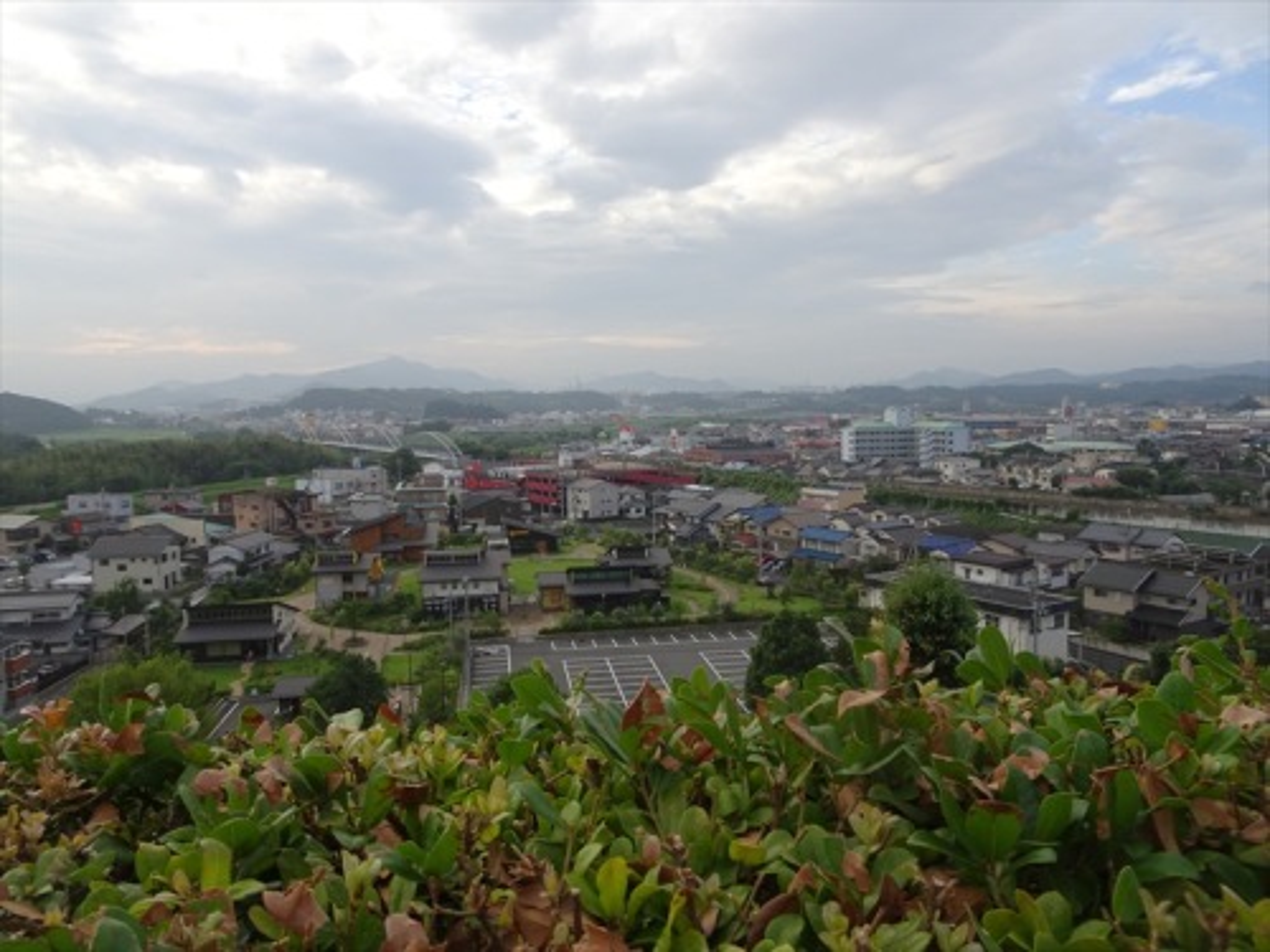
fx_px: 881
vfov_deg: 56.8
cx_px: 635
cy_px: 476
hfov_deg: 71.6
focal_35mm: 24
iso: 80
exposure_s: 1/250
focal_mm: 4.1
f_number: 3.5
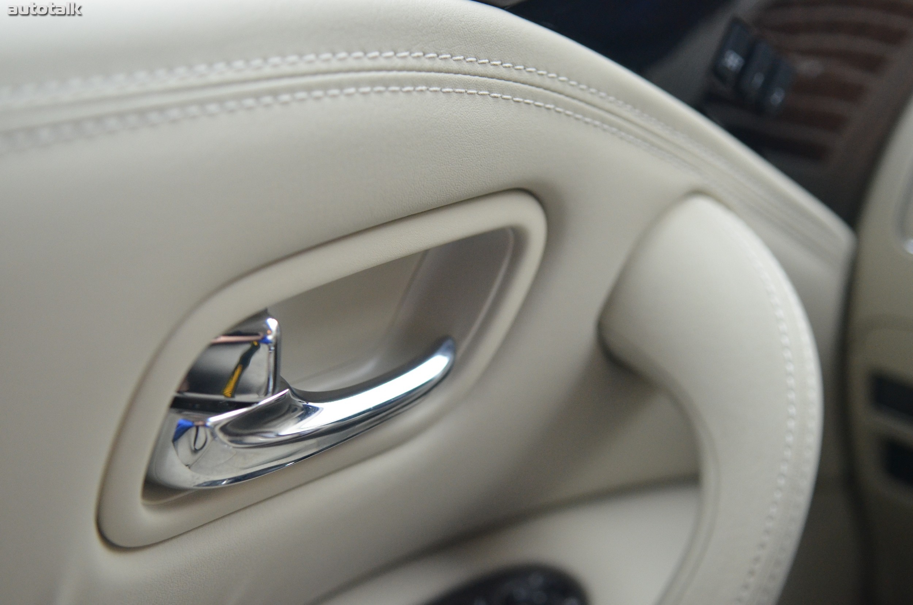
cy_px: 302
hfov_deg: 42.4
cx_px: 456
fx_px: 1177
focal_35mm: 46
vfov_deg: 28.8
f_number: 2.8
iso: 1600
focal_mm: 31
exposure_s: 1/250
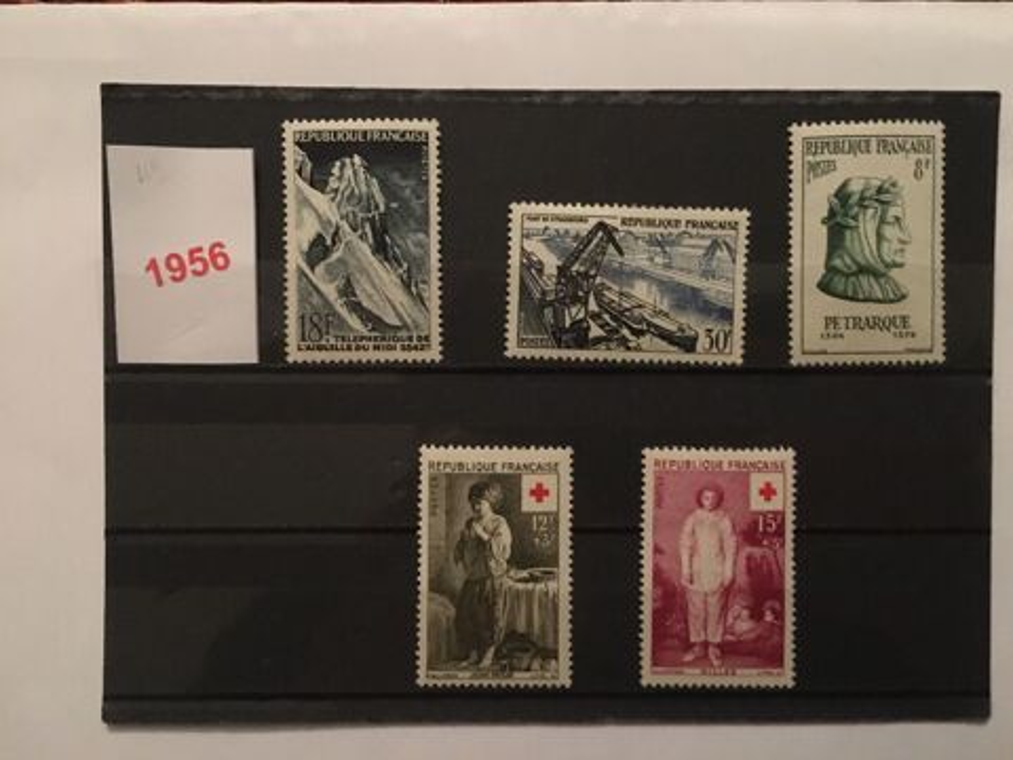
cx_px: 506
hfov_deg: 61.7
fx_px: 849
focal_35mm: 29
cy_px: 380
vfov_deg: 48.2
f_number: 2.2
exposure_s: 1/17
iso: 640
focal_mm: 4.15
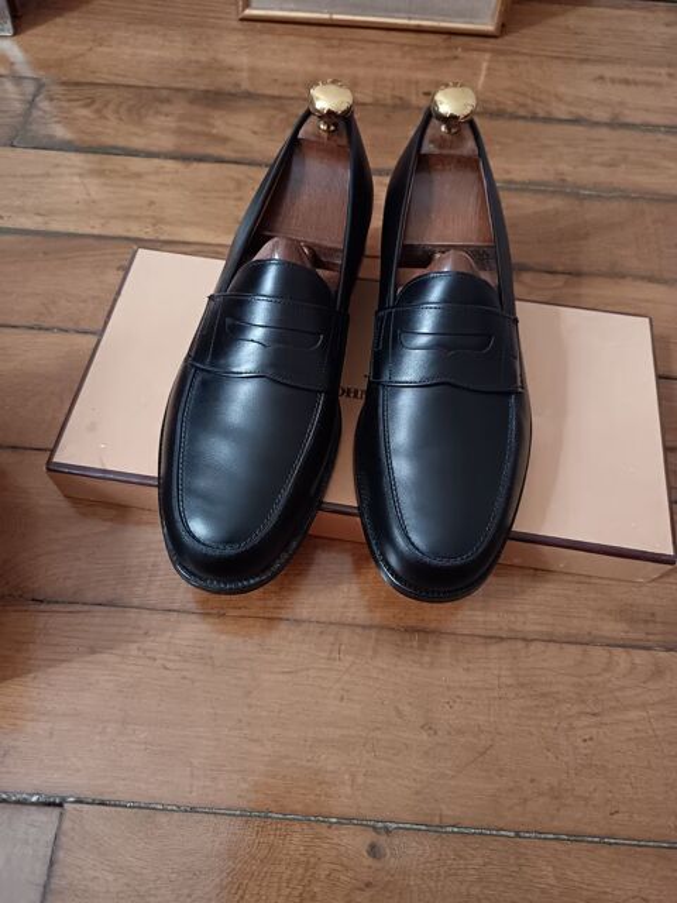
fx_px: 626
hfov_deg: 56.8
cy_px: 452
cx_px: 338
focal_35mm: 24
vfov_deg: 71.6
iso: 8656
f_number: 1.75
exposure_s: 1/14.3
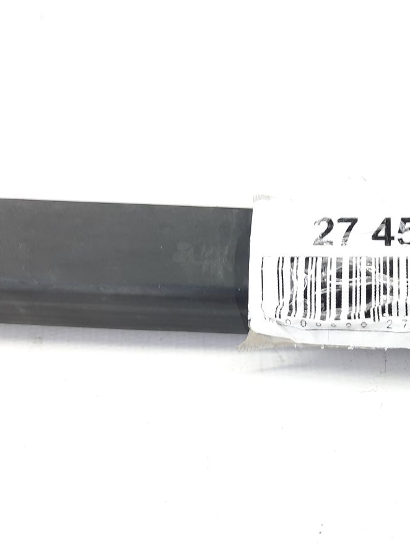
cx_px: 355
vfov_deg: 53.9
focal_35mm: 34
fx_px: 537
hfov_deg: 39.3
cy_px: 274
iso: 125
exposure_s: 1/50
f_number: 2
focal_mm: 4.6
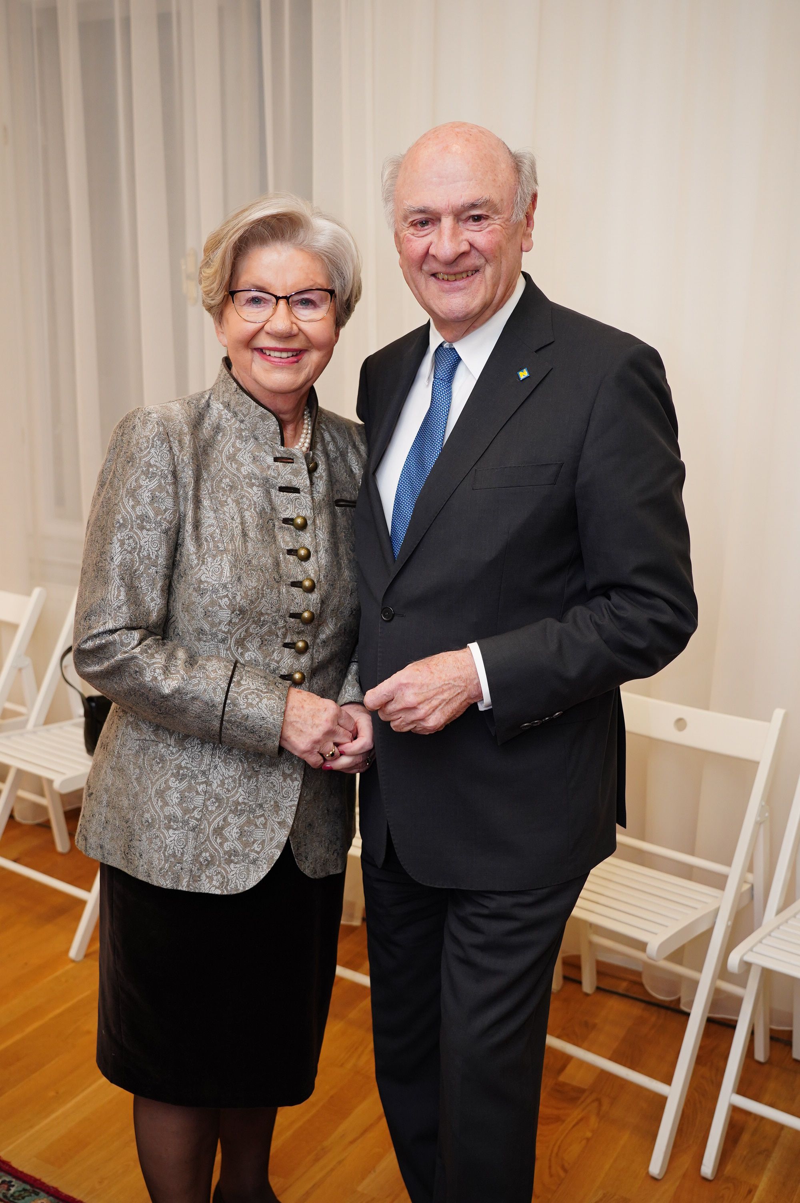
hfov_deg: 36.8
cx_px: 400
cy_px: 602
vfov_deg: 53.2
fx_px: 1202
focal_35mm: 36
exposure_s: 1/160
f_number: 4.5
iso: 1250
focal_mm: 36
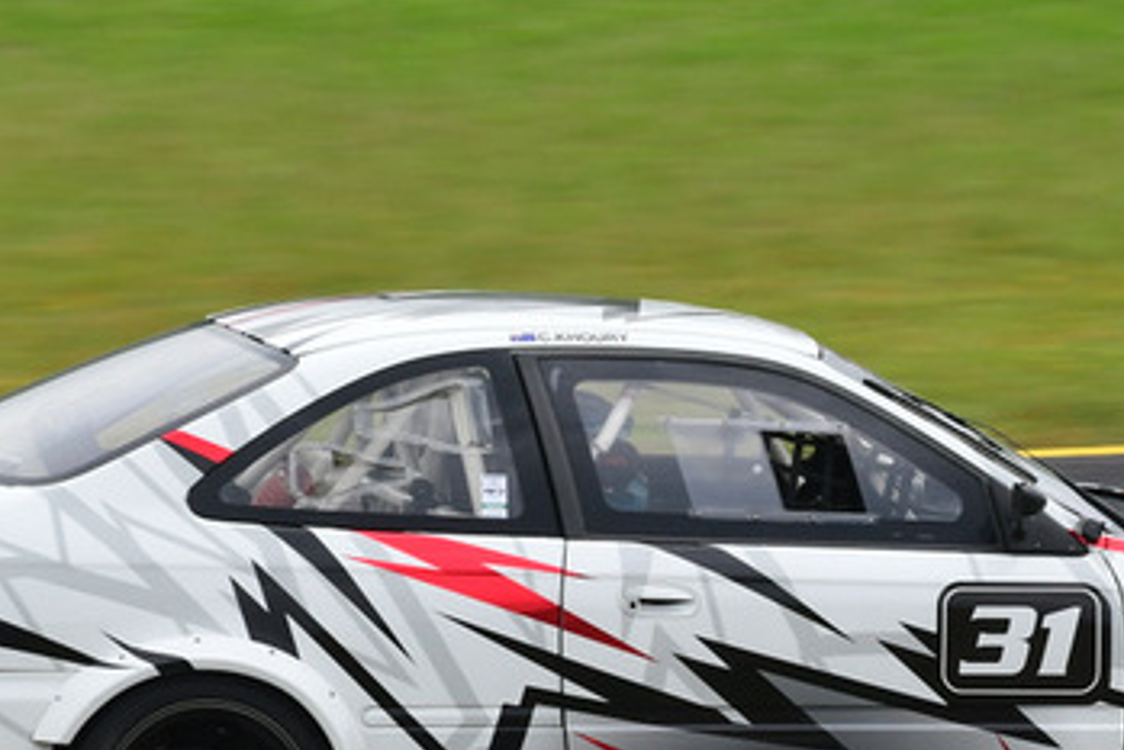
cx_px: 564
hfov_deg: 3.0
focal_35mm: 688
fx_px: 21489
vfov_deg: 2.0
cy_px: 370
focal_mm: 200
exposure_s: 1/250
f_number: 11
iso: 400
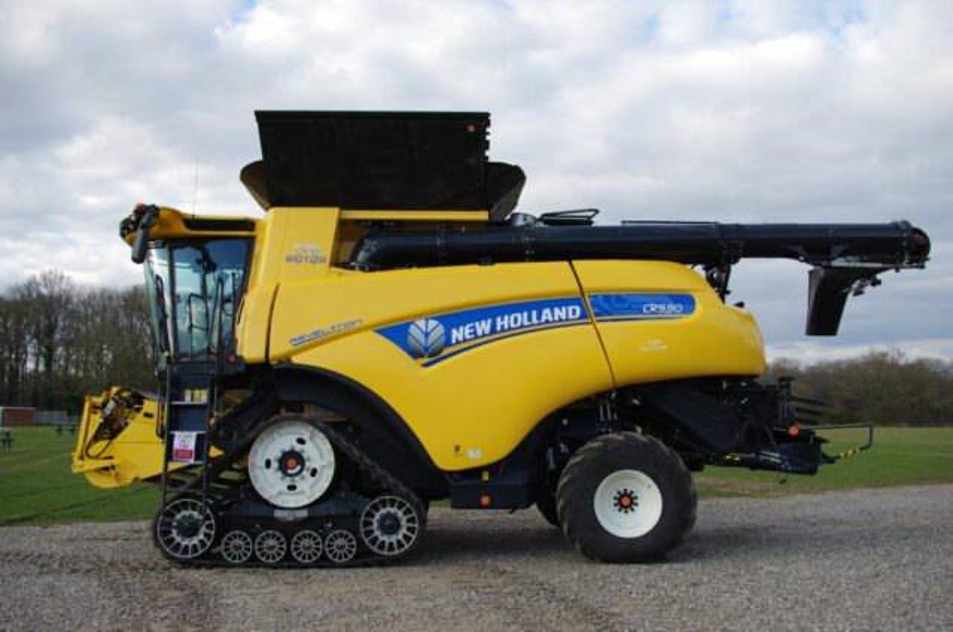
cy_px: 316
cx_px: 476
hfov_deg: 55.2
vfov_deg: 38.2
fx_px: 911
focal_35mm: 34
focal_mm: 23
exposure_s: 1/125
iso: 100
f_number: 6.3
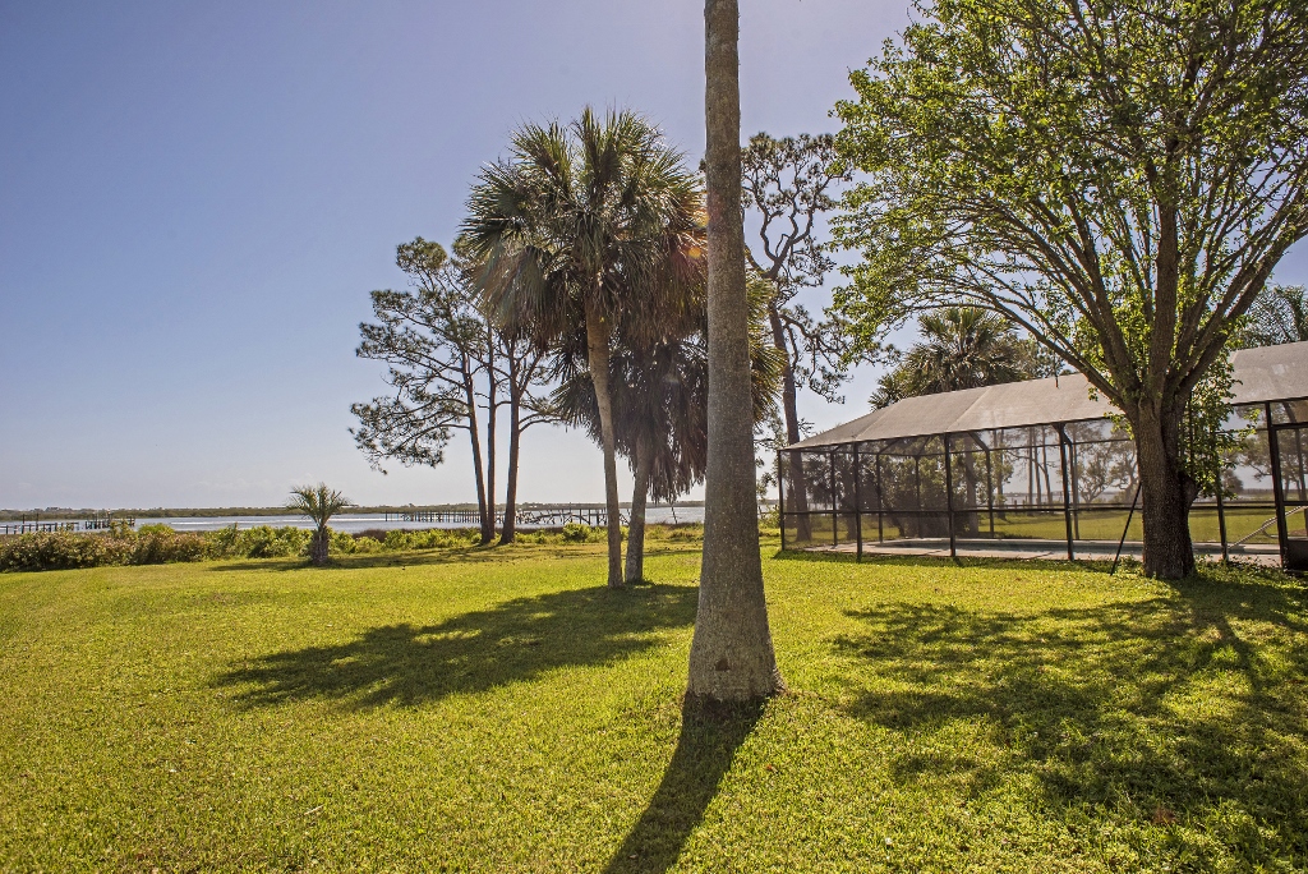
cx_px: 654
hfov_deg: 83.9
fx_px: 727
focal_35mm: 20
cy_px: 437
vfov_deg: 62.0
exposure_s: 1/1600
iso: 250
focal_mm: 20
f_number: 9
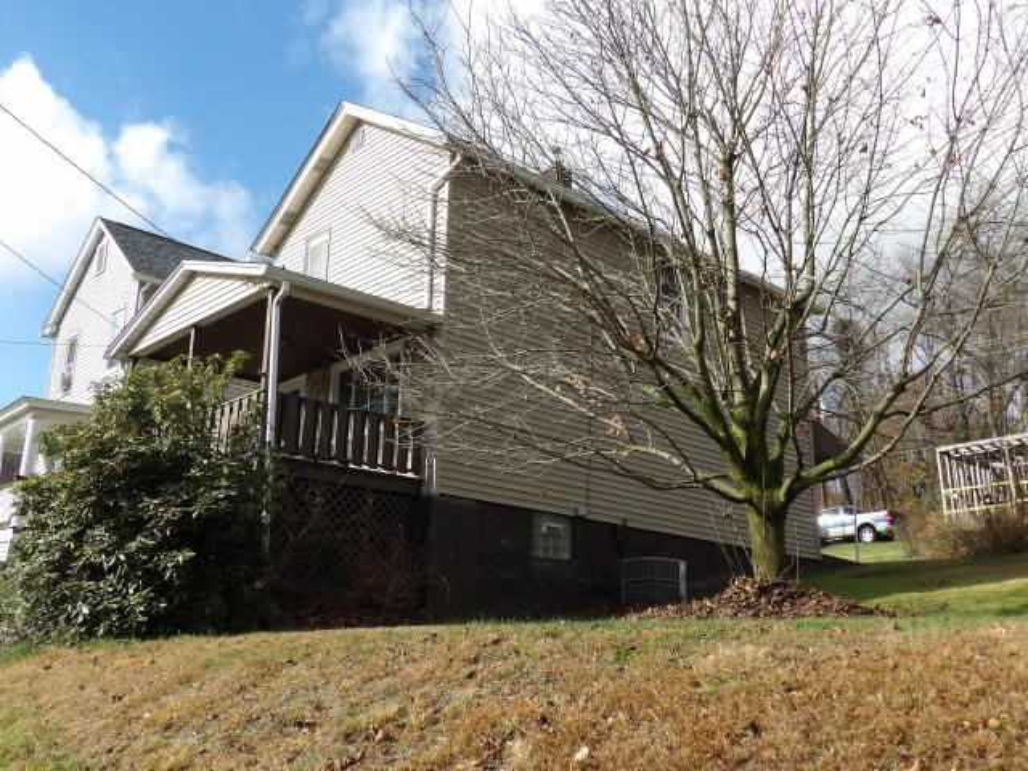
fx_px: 980
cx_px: 514
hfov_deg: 55.4
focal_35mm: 33
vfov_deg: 42.9
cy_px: 386
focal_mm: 5.9
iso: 100
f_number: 3.6
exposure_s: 1/620
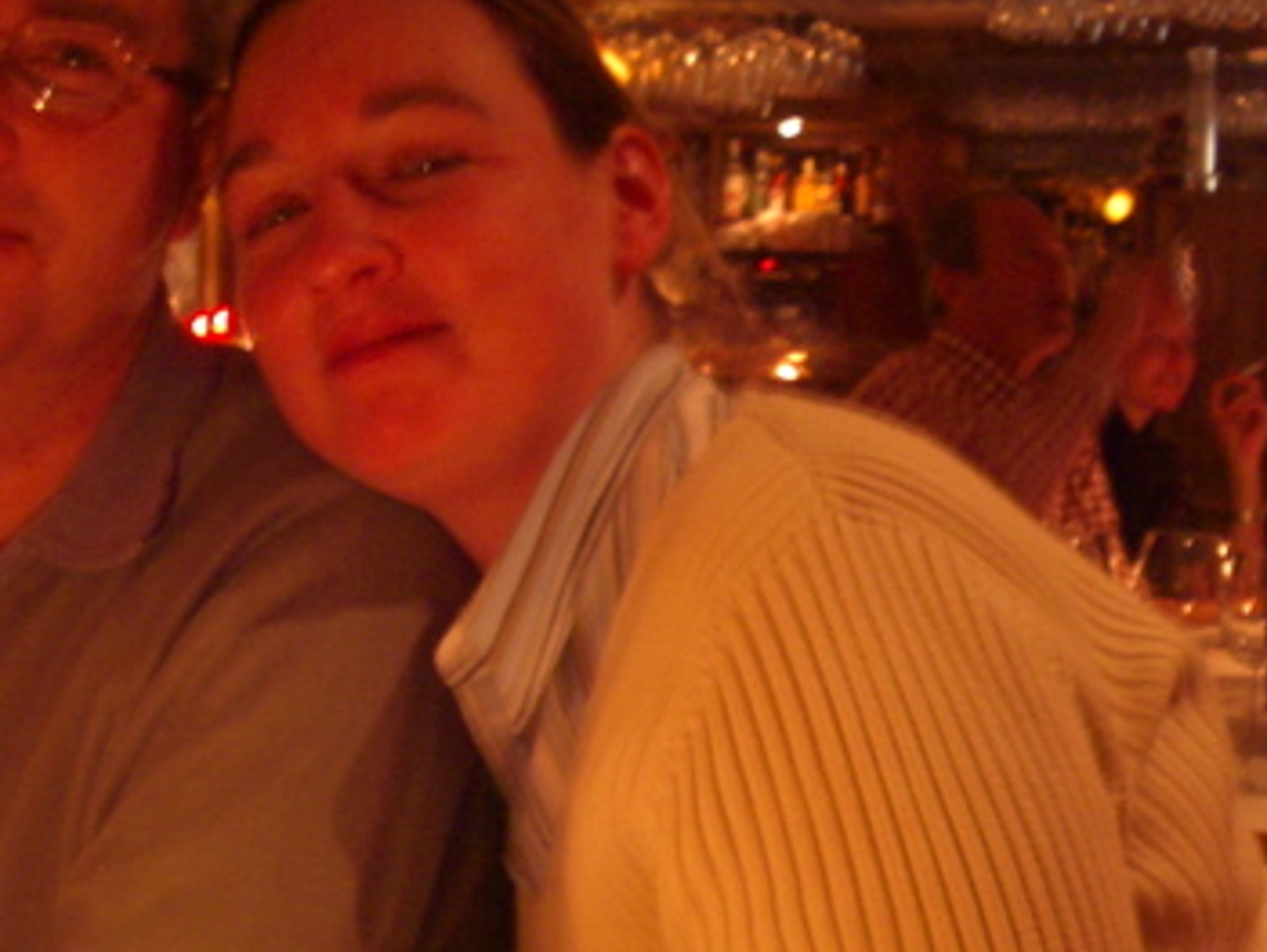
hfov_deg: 30.1
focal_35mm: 64
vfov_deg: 22.9
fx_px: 2344
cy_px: 539
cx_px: 452
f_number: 2.6
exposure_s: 1/1.67
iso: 100
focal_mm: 5.8
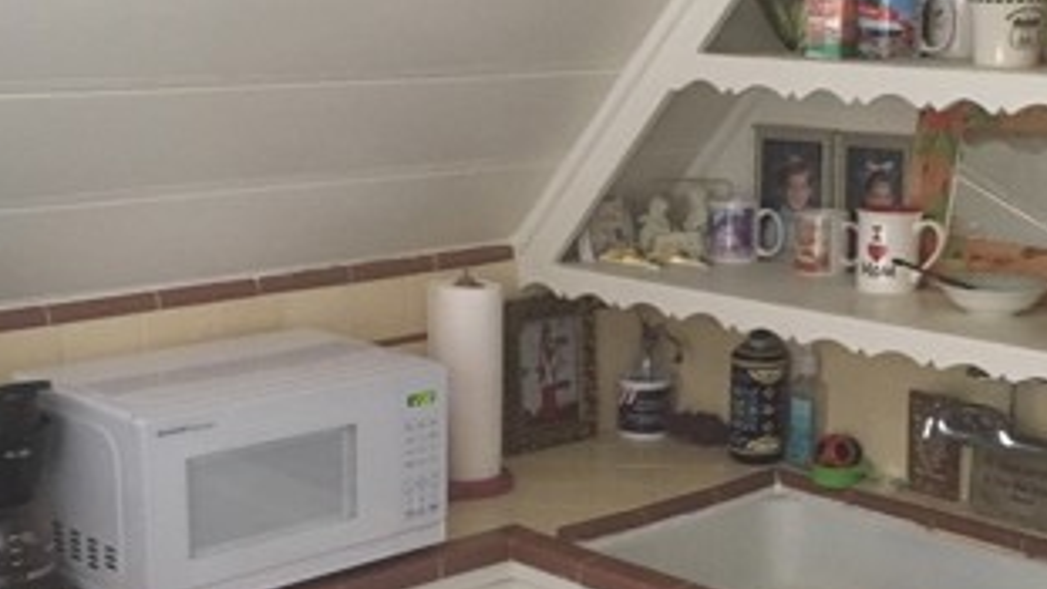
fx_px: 1805
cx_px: 643
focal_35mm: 65
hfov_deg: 32.2
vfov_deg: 18.5
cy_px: 370
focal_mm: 4.15
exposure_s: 1/15
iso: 400
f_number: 2.2
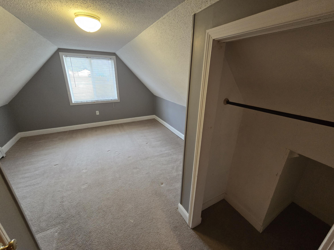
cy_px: 125
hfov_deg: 106.2
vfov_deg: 89.9
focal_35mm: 13
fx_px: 125
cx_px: 167
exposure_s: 1/60
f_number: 2.2
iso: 320
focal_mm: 2.2
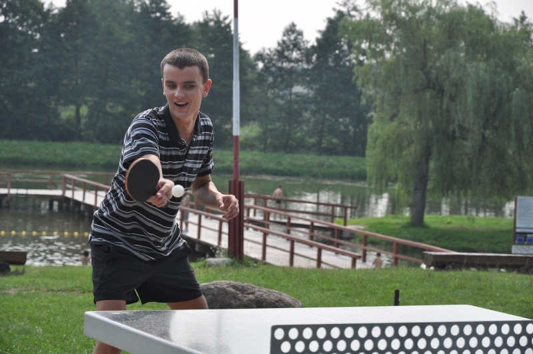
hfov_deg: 17.5
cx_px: 266
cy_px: 177
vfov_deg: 11.7
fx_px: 1730
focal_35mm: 117
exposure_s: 1/1000
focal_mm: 78
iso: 400
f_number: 5.6
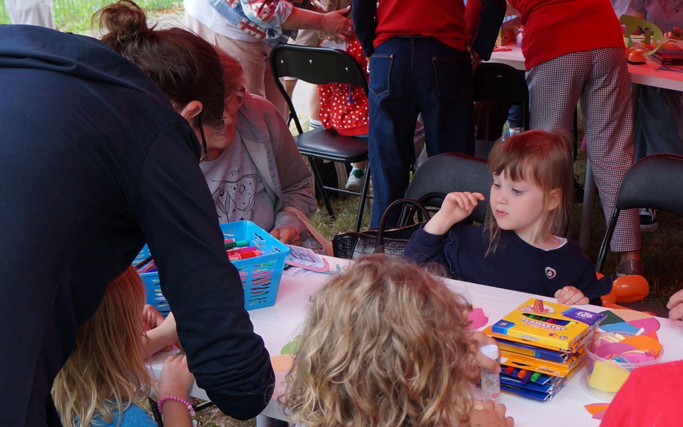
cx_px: 402
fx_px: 1080
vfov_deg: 22.4
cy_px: 232
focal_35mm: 58
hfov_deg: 35.0
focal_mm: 18
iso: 400
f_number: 4
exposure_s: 1/160
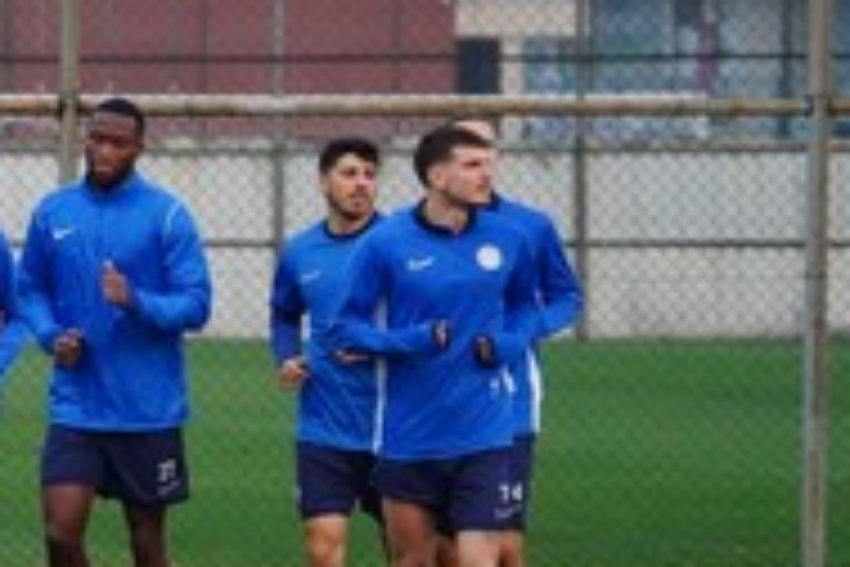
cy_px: 263
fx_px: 18439
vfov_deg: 1.8
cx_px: -486
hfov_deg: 2.6
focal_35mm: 781
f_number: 5.6
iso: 10000
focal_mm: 200
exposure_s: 1/1250
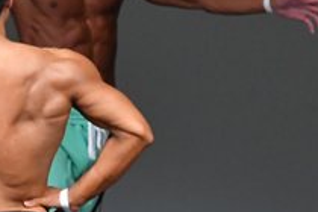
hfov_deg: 1.6
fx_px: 11226
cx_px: 63
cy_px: 227
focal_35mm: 1271
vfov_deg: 1.1
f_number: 5.6
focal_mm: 230
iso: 4000
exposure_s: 1/400
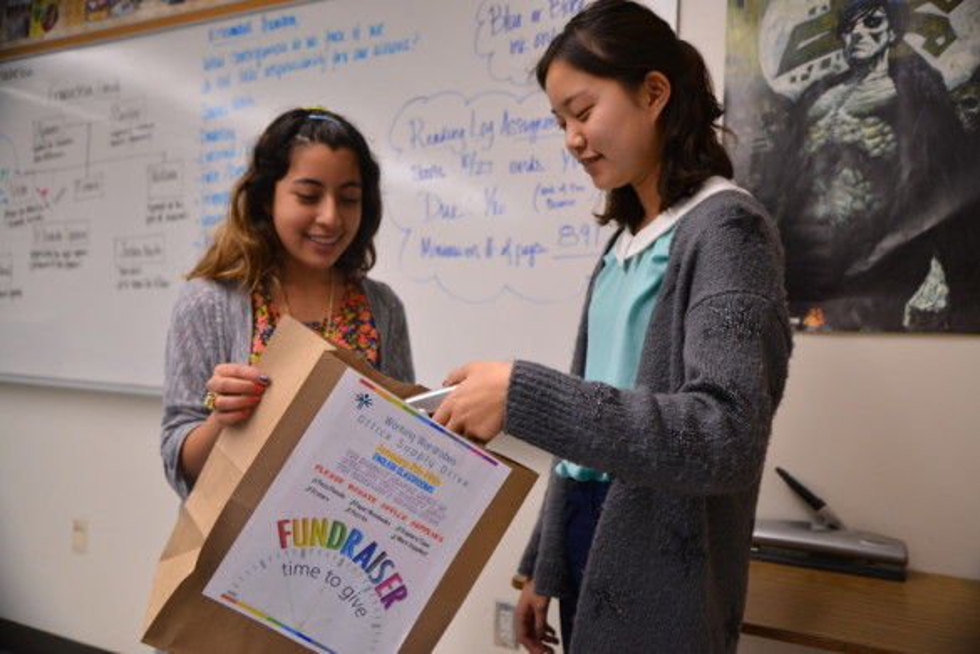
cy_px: 327
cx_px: 490
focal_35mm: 29
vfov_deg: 45.0
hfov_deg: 63.7
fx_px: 789
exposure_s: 1/100
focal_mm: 29
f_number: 3.8
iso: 1250
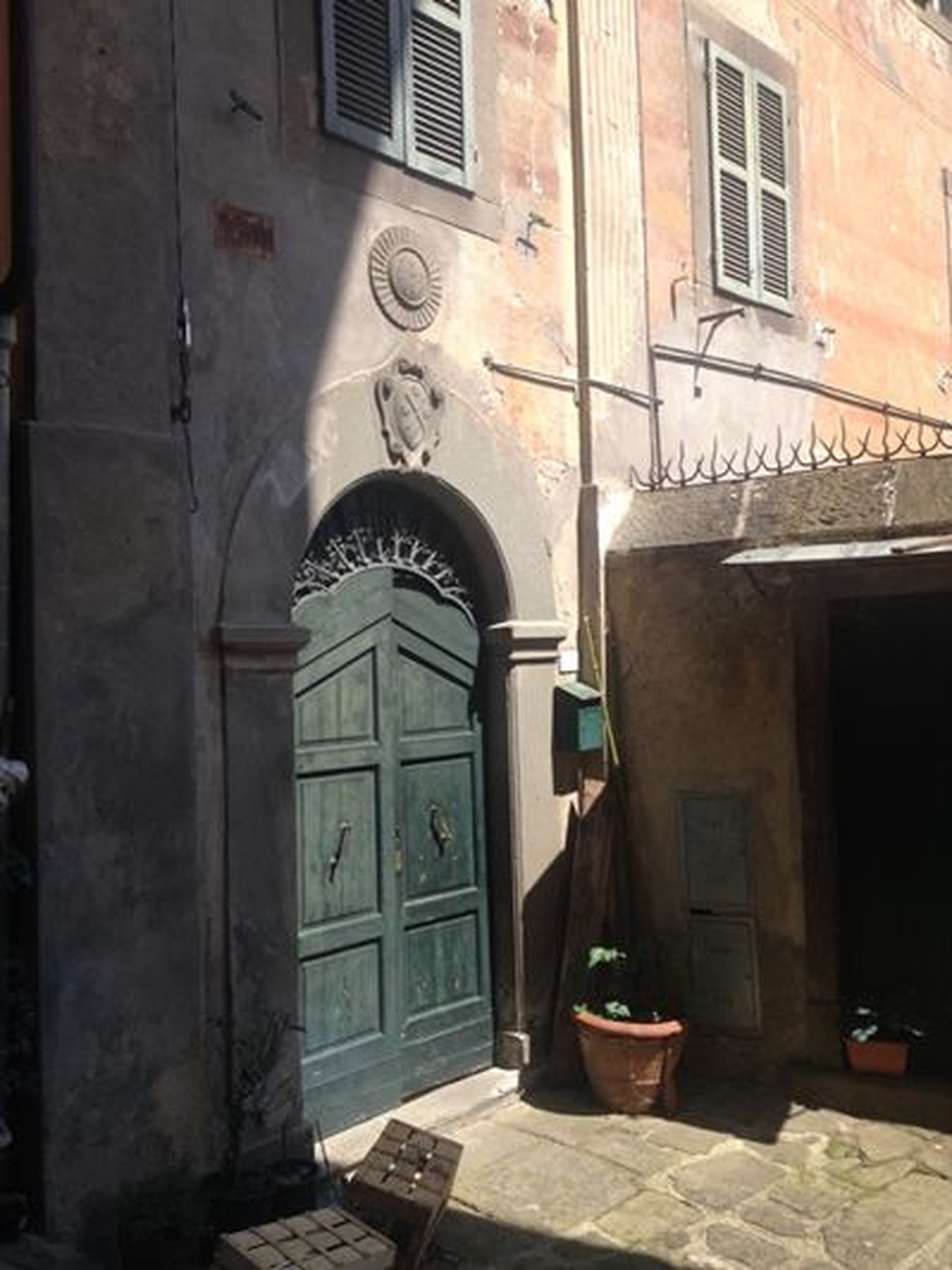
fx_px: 1283
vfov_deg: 52.6
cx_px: 476
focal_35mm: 35
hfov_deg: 40.7
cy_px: 635
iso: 50
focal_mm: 4.28
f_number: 2.4
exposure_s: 1/836
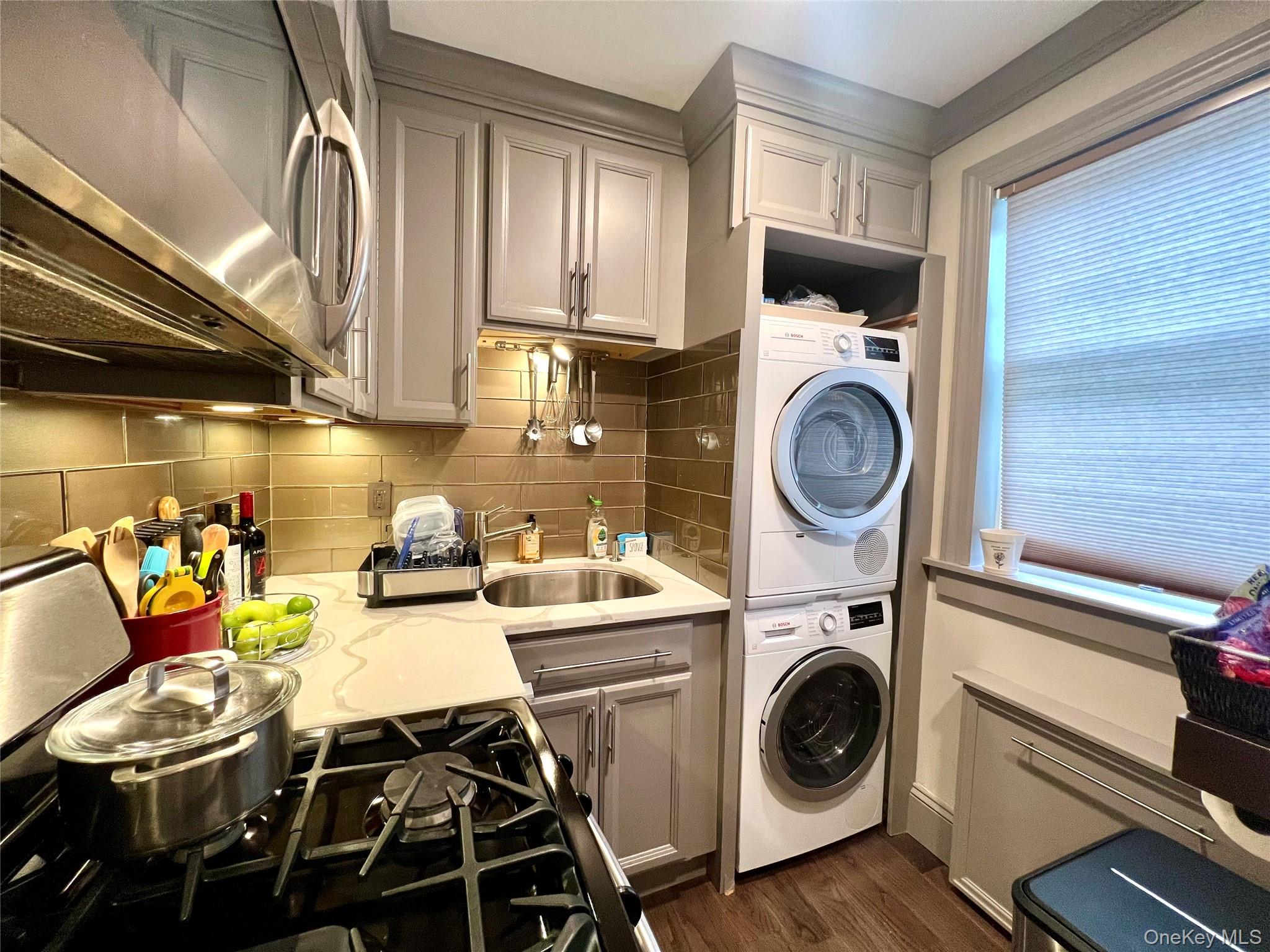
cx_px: 635
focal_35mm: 13
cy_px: 476
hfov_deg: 106.2
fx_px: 477
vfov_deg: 89.9
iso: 250
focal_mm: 1.57
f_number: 1.8
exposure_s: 1/60
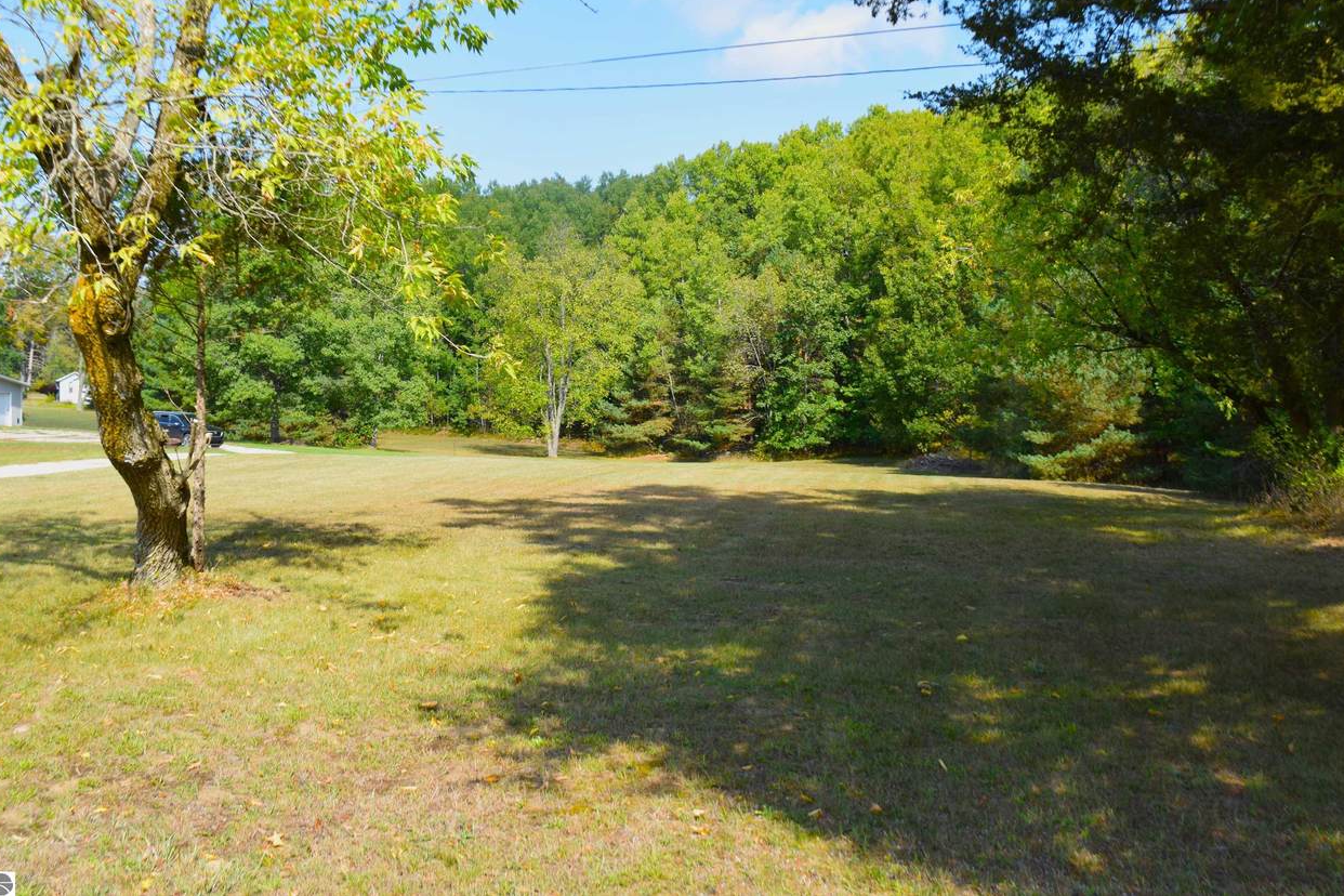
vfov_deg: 38.9
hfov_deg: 55.8
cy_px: 437
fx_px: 1269
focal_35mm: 34
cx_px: 678
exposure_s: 1/250
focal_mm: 22
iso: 200
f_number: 8
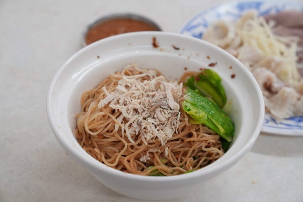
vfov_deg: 19.4
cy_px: 101
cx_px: 152
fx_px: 589
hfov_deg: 28.9
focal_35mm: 70
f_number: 5.6
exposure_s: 1/125
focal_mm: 70
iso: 2000
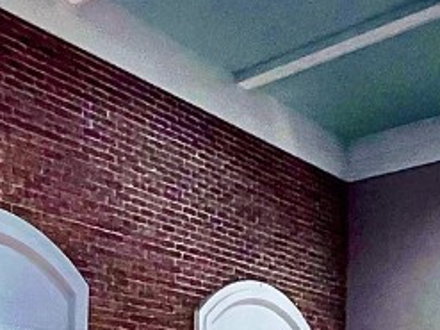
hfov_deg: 30.1
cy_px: 421
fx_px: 686
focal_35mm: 54
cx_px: -94
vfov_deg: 24.0
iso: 1000
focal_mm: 1.57
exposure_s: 1/40
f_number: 1.8
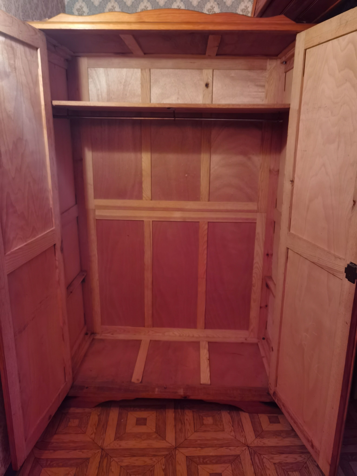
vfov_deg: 65.3
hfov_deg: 51.4
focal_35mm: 27
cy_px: 238
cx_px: 178
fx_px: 371
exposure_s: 1/33.3
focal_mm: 6.71
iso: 640
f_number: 1.9
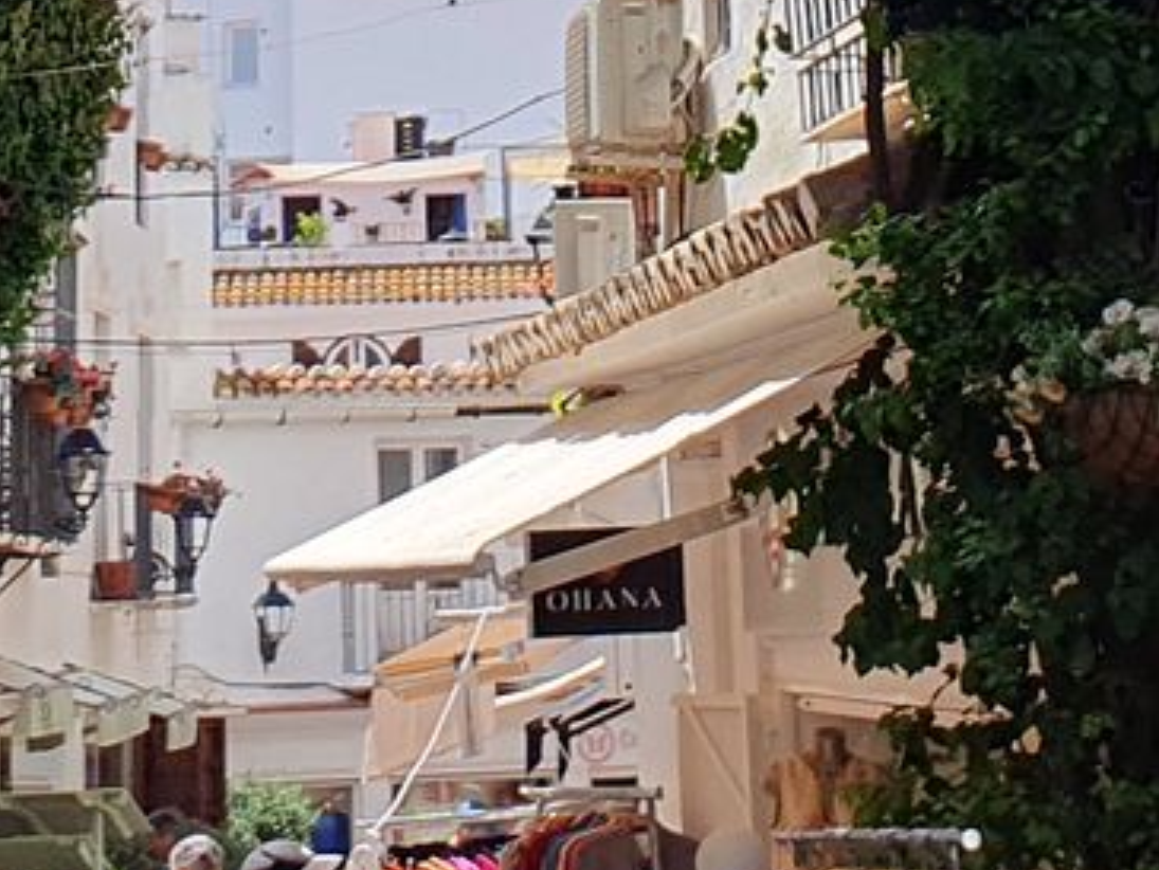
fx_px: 3818
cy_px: -733
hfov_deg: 17.3
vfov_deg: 11.9
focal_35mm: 114
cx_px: 505
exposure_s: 1/964
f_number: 2.4
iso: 50
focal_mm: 4.32
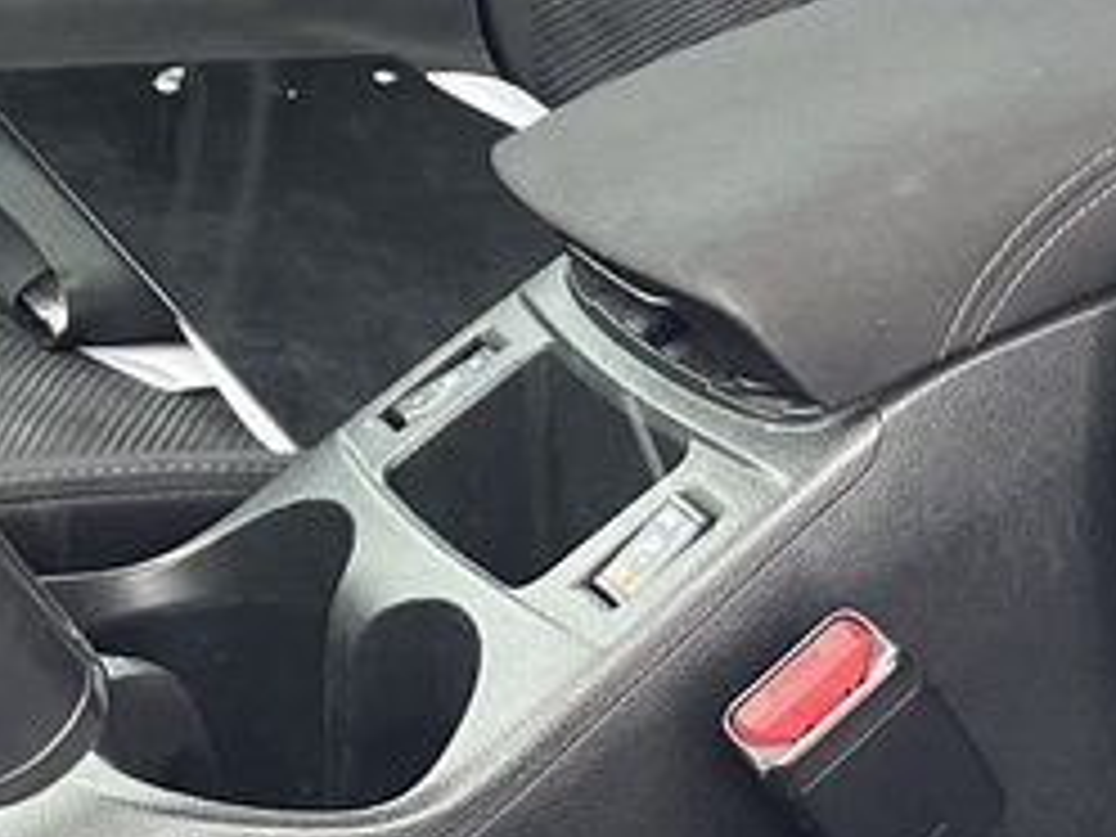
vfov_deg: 9.8
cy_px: 338
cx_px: 1503
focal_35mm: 151
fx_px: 4868
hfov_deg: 12.6
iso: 125
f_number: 1.6
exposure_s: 1/113
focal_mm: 4.2
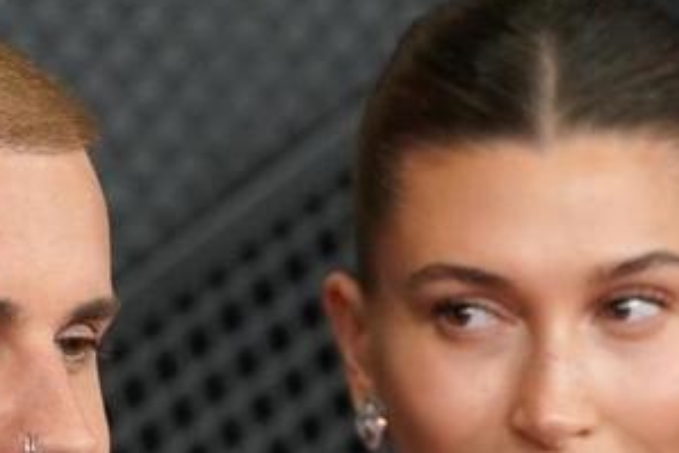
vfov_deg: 2.6
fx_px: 9850
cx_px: 121
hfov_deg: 3.9
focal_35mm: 522
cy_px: 511
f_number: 5.6
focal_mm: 187
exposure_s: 1/500
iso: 5000
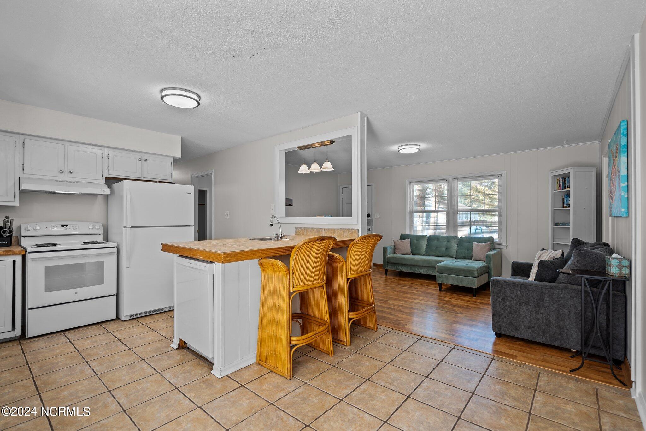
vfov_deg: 73.7
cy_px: 216
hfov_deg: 96.7
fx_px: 287
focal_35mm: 16
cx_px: 323
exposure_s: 1/13
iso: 320
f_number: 4
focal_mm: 16
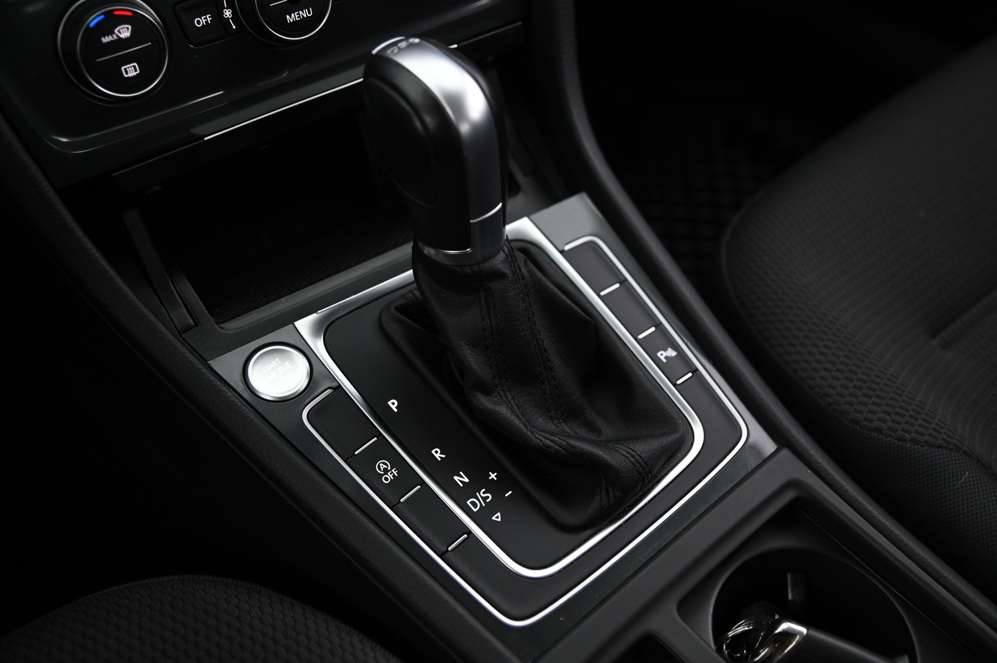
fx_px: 1218
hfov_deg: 44.5
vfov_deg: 30.5
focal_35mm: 44
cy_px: 332
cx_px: 498
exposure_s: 1/15
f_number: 4
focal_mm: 44
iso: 2000
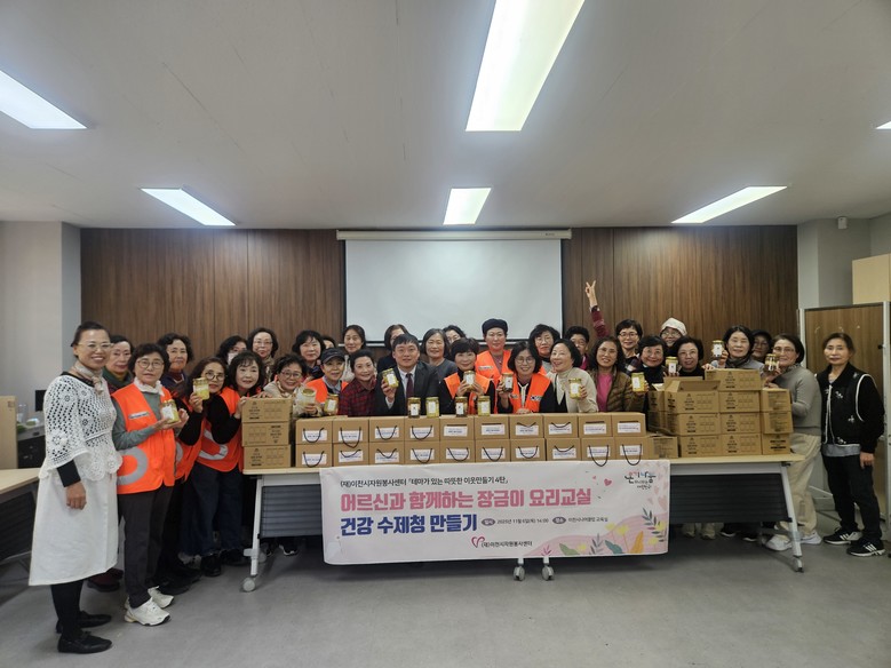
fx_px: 592
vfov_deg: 58.9
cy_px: 334
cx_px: 446
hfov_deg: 73.9
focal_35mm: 23
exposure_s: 1/120
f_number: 1.8
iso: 80
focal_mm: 5.4
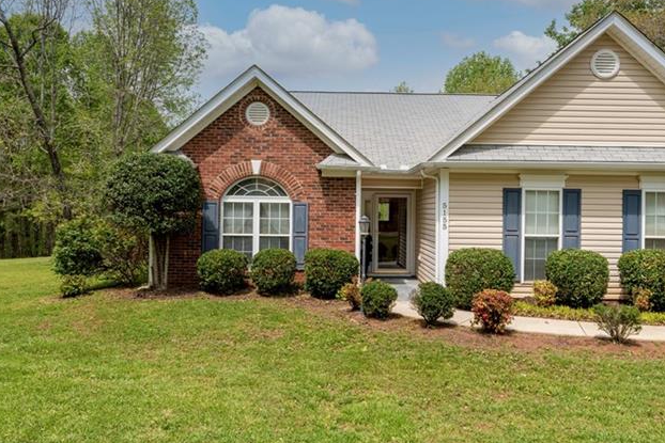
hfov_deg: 65.4
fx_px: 517
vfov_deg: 46.4
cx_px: 346
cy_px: 212
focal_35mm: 28
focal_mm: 17
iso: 320
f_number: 7.1
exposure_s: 1/4000
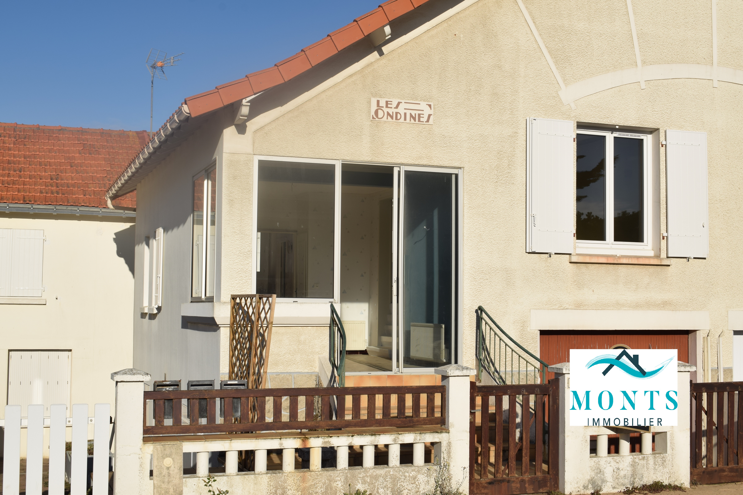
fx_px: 991
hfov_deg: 41.1
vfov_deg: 28.1
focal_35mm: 48
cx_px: 372
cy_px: 248
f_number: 16
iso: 100
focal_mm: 32
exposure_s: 1/200
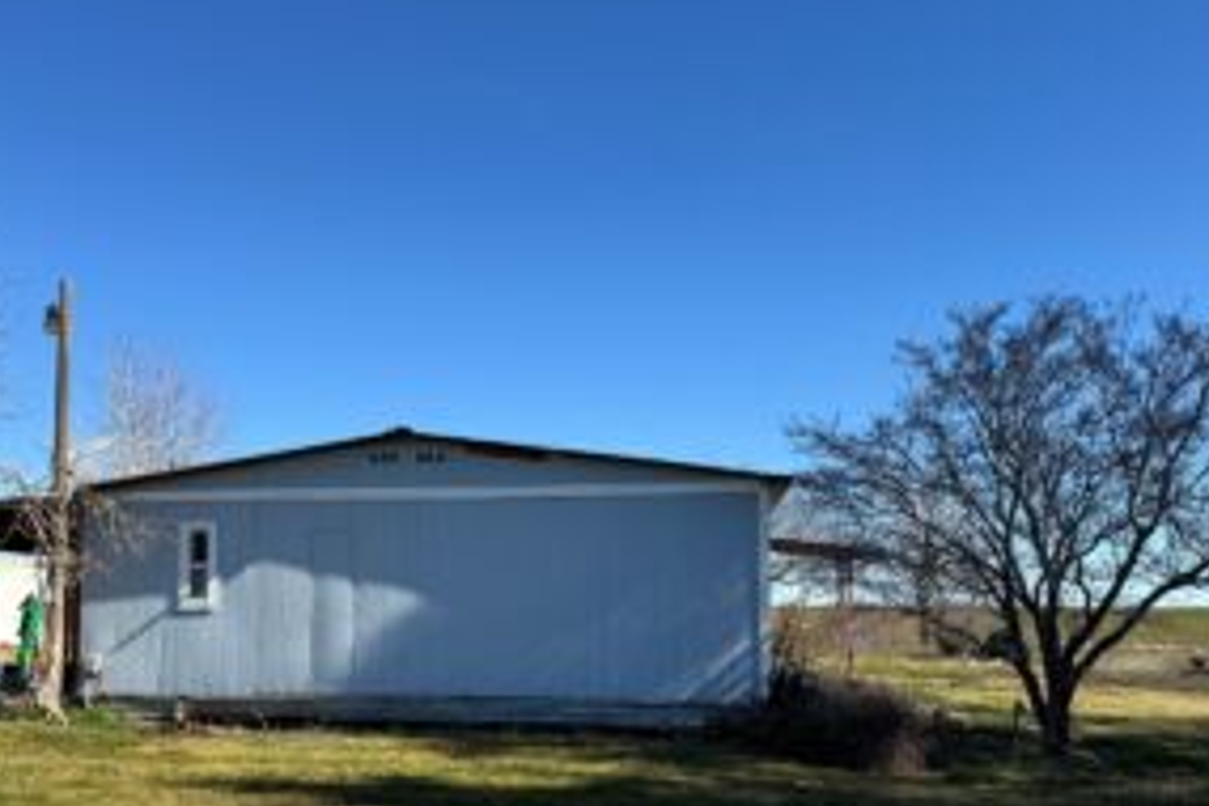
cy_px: 530
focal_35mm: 35
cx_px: 484
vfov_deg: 37.5
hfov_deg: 54.0
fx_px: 1175
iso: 80
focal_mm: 6.76
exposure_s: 1/3597
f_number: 1.78
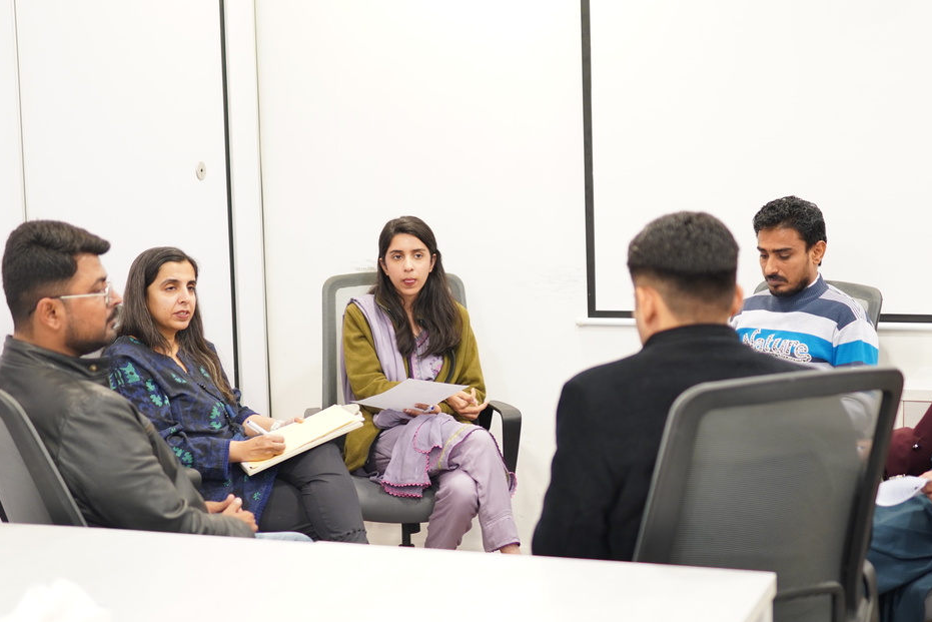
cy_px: 304
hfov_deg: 34.4
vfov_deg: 23.4
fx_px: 1502
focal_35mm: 58
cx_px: 535
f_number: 1.4
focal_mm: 30
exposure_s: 1/100
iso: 320
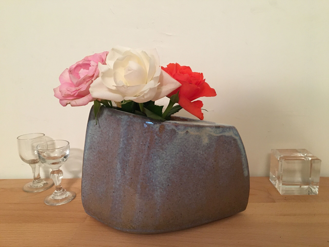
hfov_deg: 61.7
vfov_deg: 48.2
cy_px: 124
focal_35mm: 29
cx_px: 164
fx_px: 276
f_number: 2.2
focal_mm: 4.15
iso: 200
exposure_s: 1/17
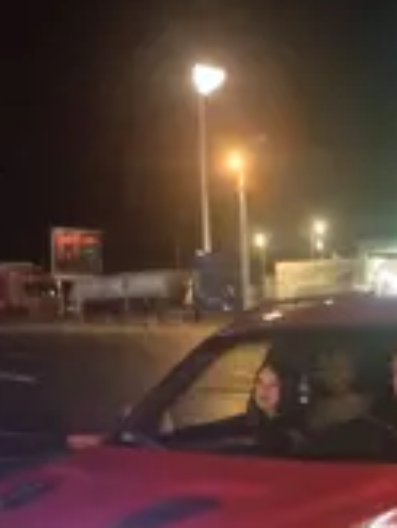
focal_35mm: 63
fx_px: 962
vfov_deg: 28.9
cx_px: 253
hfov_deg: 23.2
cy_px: 515
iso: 2853
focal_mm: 4.75
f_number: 1.8
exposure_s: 1/12.5
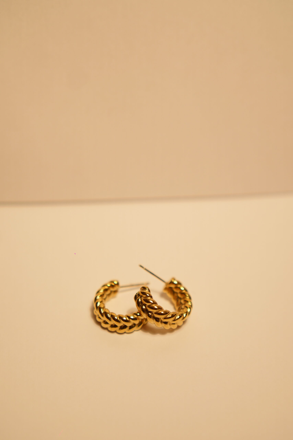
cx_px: 146
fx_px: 635
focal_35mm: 52
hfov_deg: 26.0
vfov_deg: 38.2
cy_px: 220
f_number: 2.5
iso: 200
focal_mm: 35
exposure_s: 1/200
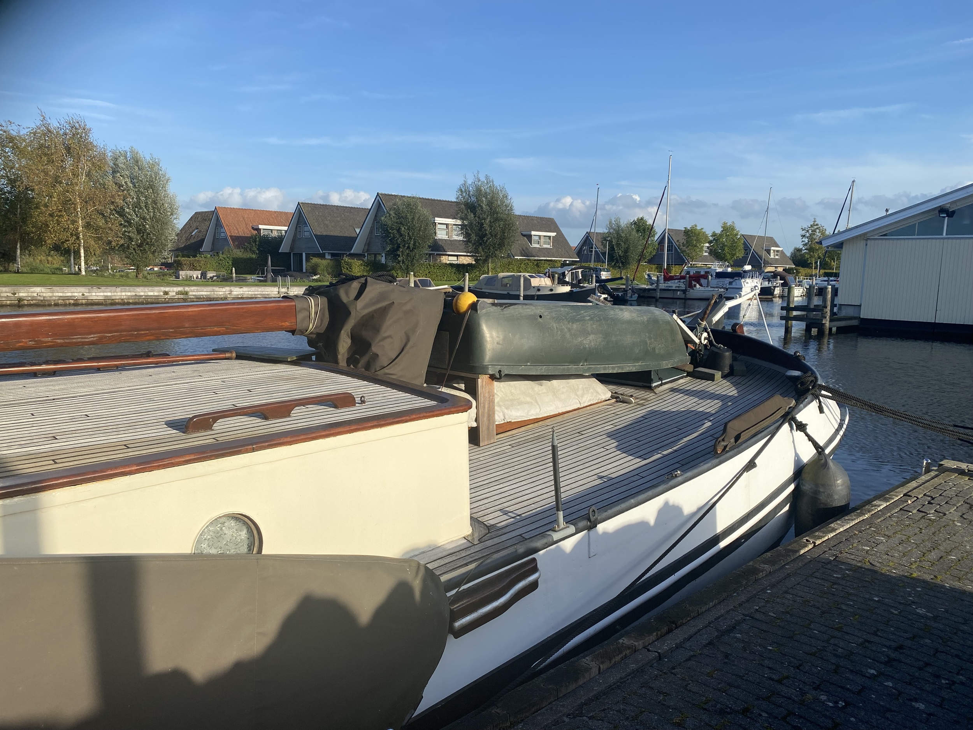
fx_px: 731
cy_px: 365
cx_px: 486
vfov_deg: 53.1
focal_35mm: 26
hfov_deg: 67.3
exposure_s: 1/2755
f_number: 1.8
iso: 32
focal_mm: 4.25
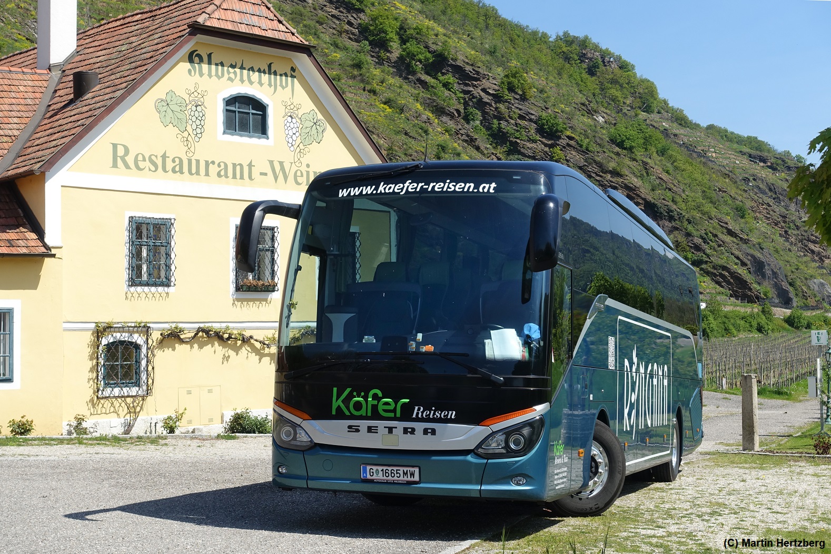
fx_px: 1223
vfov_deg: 25.5
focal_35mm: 53
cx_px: 416
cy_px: 277
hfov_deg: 37.5
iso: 125
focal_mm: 19.29
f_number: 5.6
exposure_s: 1/400
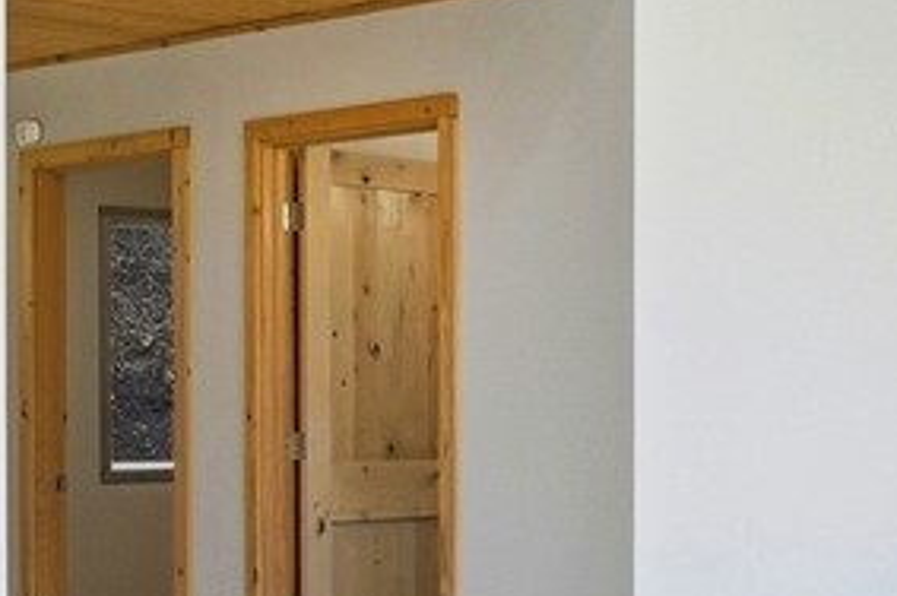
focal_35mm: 96
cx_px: 490
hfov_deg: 21.3
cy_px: 406
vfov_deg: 14.2
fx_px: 2389
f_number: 9
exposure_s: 1/500
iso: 400
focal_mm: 16
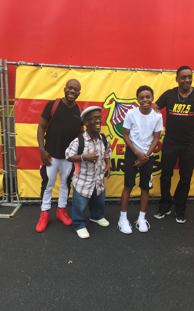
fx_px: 262
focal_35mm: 31
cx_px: 103
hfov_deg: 40.6
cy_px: 156
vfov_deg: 61.2
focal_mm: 4.15
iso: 32
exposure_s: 1/163
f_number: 2.2
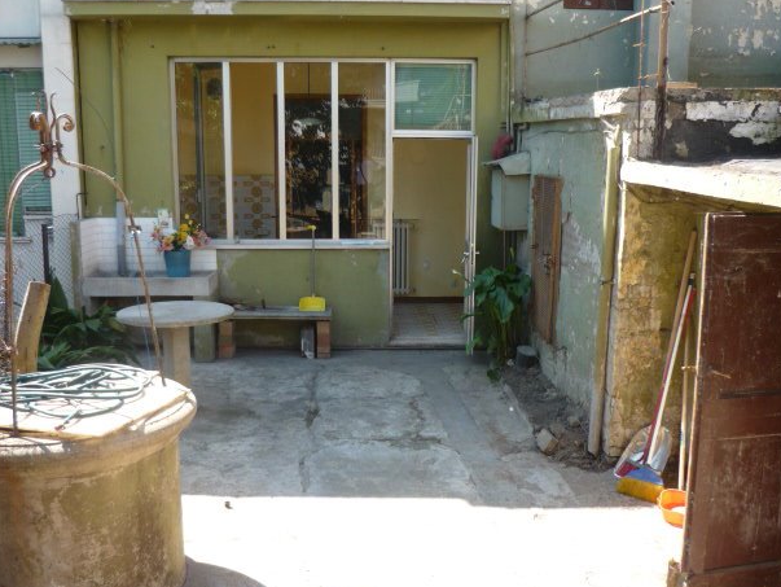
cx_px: 382
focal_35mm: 35
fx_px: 790
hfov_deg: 52.6
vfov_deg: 40.7
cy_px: 295
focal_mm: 5.5
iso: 100
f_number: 2.8
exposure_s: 1/250
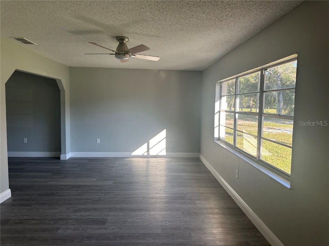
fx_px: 228
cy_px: 123
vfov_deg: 56.8
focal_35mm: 24
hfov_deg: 71.6
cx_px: 164
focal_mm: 6.86
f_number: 1.78
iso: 80
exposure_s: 1/262
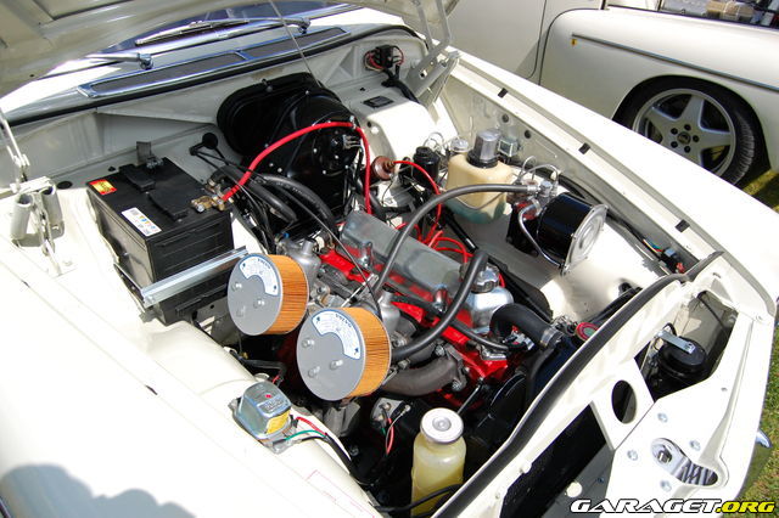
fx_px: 584
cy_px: 259
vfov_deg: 47.9
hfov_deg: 67.4
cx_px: 390
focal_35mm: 27
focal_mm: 18
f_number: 5.6
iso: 800
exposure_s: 1/4000
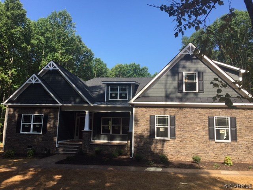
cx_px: 126
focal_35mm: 29
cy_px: 95
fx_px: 212
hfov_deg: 61.7
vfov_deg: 48.2
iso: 32
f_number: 2.2
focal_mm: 4.15
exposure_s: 1/1014
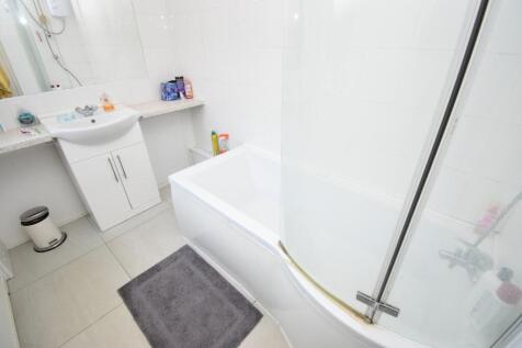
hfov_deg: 100.4
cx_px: 261
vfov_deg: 77.3
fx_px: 217
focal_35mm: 15
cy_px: 174
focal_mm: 10
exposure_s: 1/60
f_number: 4.5
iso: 1000
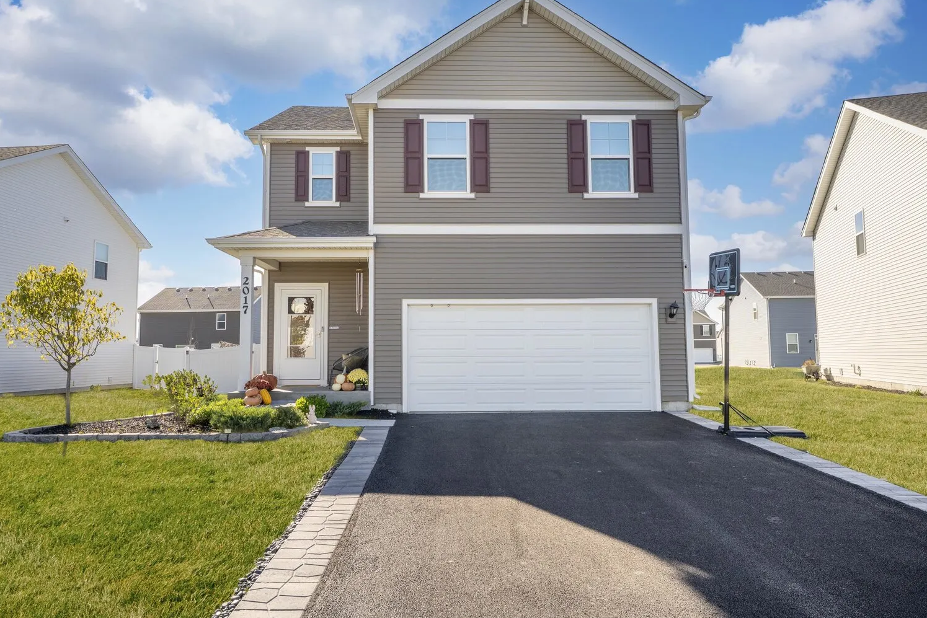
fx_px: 670
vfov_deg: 49.6
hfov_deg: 69.4
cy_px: 297
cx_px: 442
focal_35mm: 26
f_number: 9
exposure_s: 1/250
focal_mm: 24
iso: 200
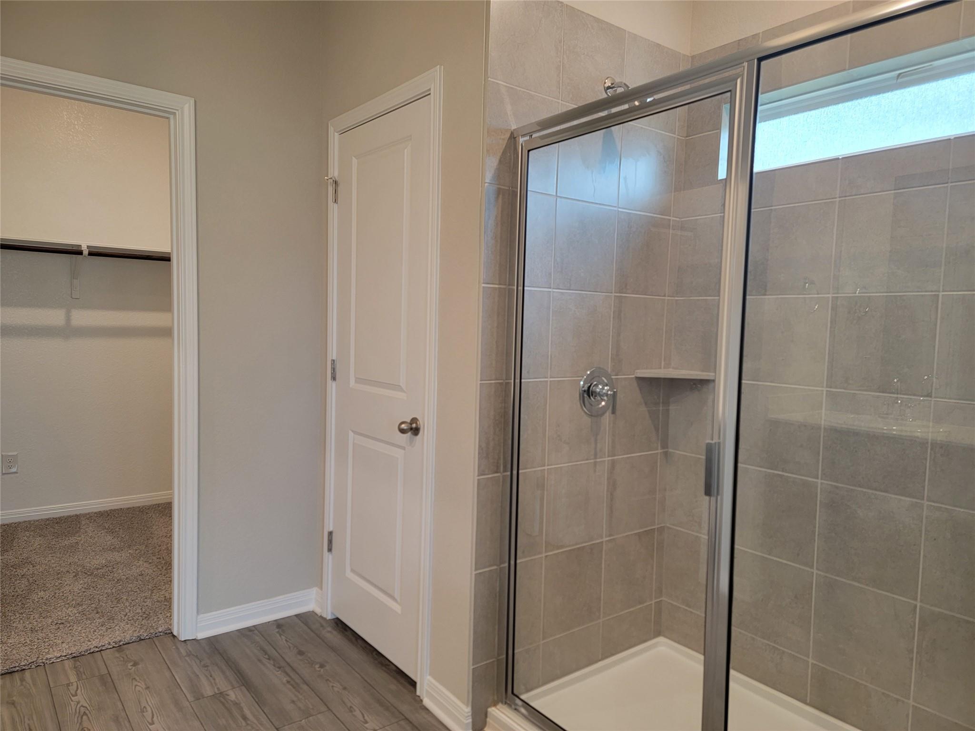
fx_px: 676
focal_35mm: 24
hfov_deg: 71.6
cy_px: 366
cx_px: 488
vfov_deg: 56.8
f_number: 1.8
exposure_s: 1/48
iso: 100
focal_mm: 6.7
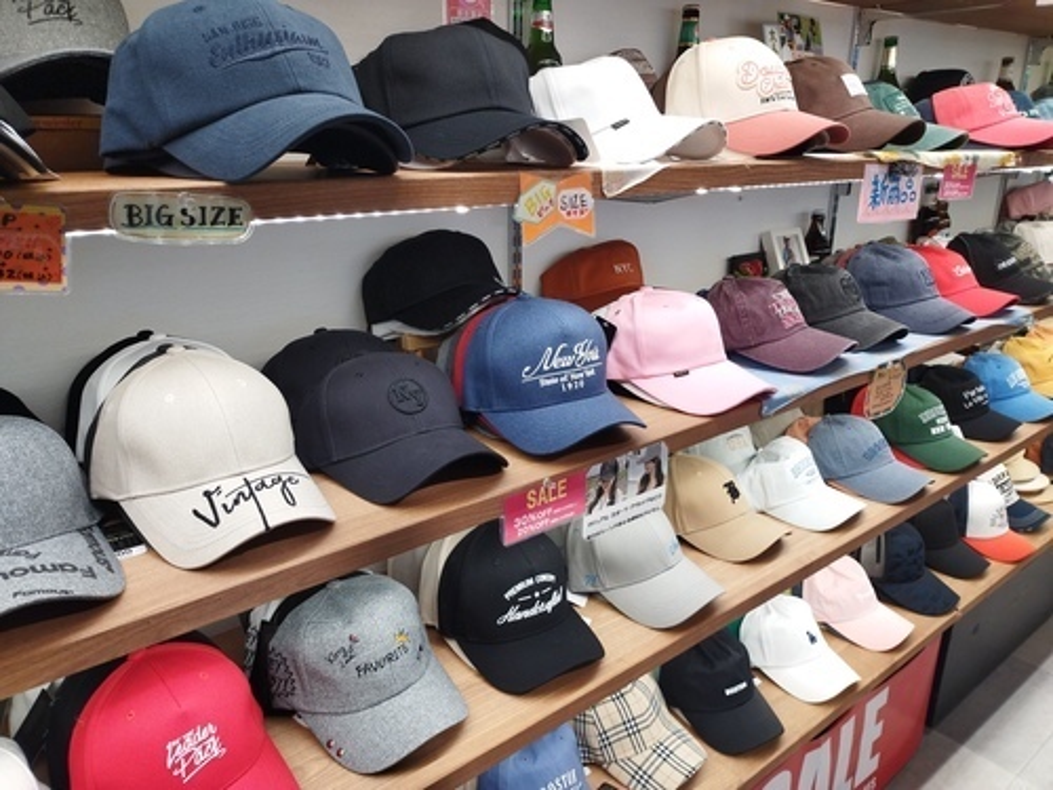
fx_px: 821
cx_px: 526
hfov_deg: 65.3
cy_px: 395
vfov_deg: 51.4
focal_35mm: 27
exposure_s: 1/50
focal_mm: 4.7
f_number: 1.79
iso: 53
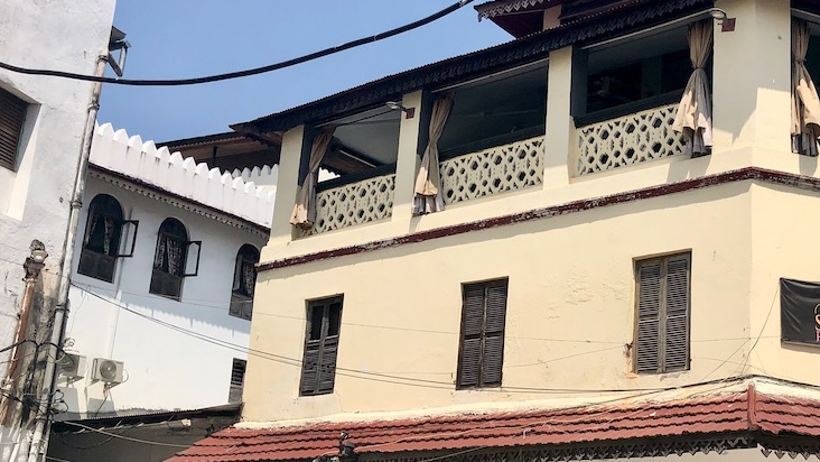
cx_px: 639
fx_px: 1087
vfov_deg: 23.9
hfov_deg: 39.9
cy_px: 272
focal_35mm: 50
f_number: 1.8
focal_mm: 4
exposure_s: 1/3003
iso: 20
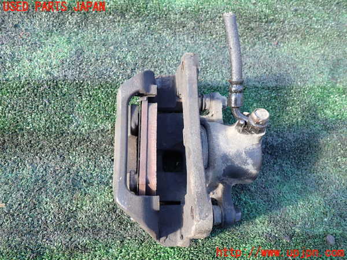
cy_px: 130
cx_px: 174
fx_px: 301
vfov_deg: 46.8
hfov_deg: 60.0
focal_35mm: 30
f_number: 2.3
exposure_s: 1/100
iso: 100
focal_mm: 5.4
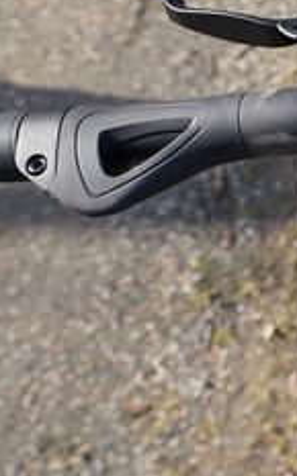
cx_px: 703
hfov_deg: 13.2
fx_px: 970
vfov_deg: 27.4
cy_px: 149
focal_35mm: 75
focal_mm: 22.2
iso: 100
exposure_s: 1/200
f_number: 4.5
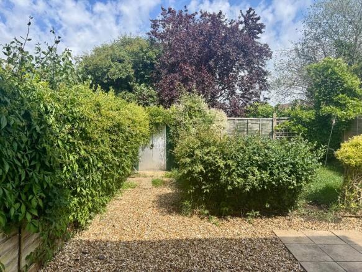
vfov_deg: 56.8
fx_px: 251
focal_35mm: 24
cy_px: 136
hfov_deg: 71.6
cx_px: 181
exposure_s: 1/2331
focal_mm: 6.76
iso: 80
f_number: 1.78
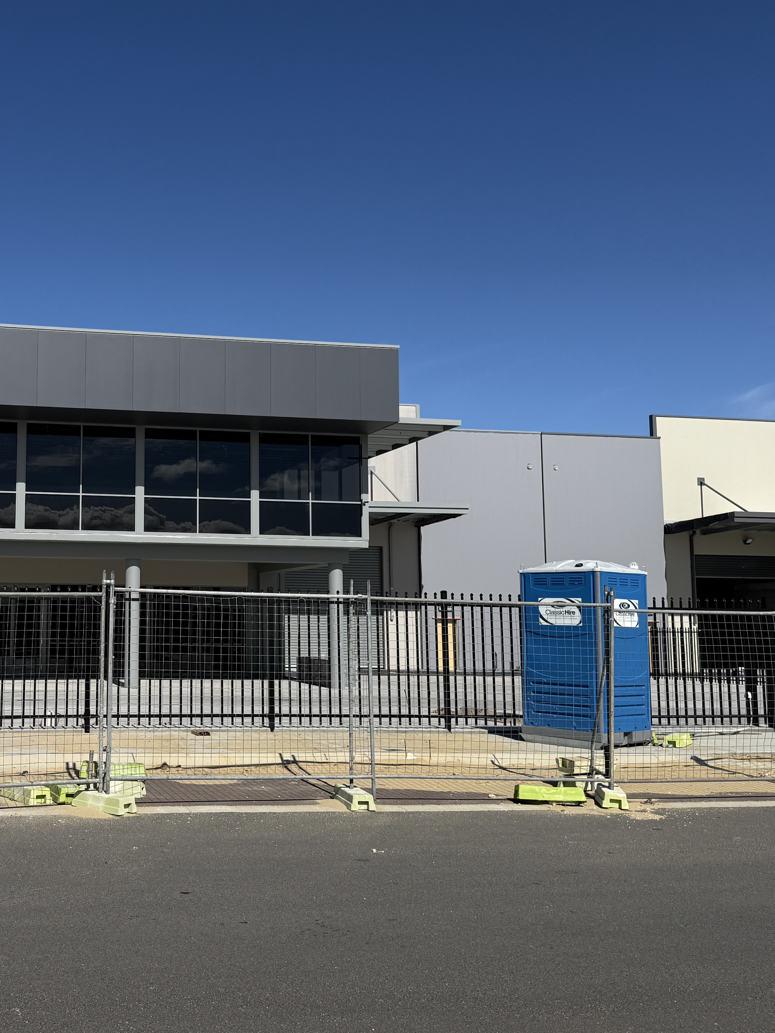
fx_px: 1134
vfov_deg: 48.9
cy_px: 484
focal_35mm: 38
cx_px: 140
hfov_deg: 36.3
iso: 80
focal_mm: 6.76
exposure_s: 1/8130
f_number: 1.78
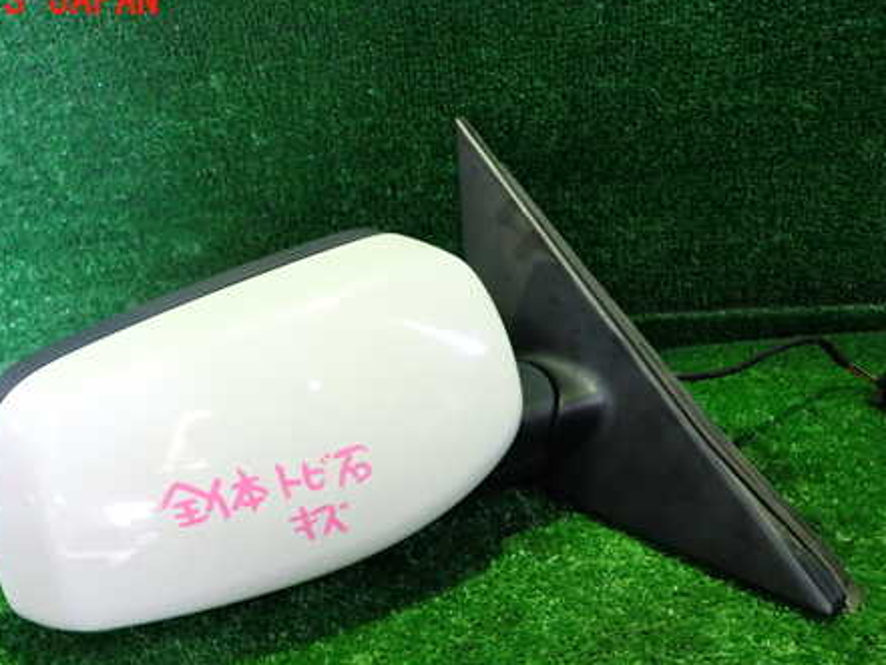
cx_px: 396
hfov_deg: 53.8
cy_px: 428
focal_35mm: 34
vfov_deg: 41.4
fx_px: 870
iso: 400
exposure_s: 1/30
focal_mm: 4.5
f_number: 2
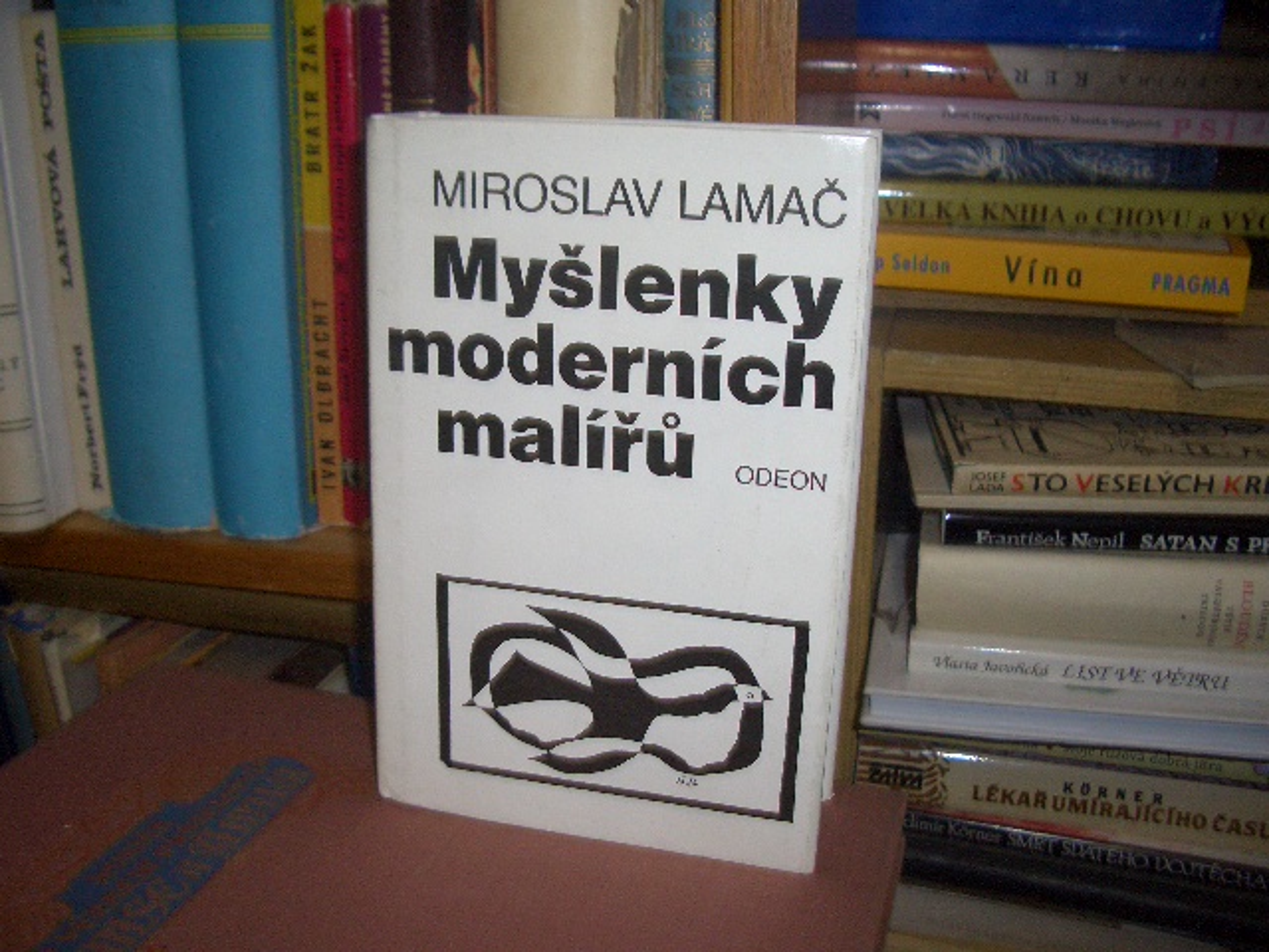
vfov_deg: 40.7
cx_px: 634
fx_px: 1283
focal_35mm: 35
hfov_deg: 52.6
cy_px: 476
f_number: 2.6
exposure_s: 1/60
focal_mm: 5.8
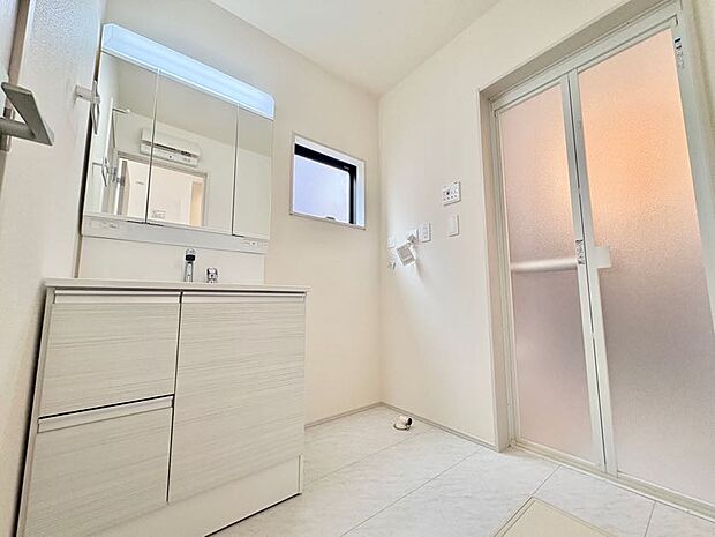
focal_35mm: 14
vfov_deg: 85.7
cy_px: 268
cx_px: 358
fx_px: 289
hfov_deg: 102.1
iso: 320
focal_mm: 2.22
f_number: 2.2
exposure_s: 1/100
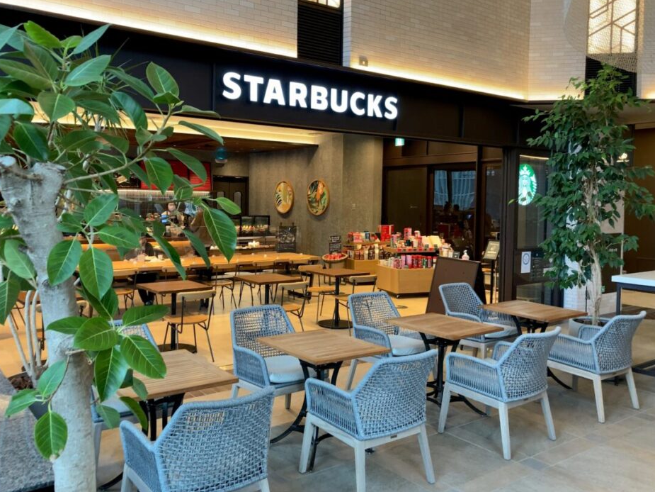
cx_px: 307
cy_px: 232
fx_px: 587
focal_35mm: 31
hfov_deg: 58.3
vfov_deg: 45.4
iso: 125
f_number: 1.8
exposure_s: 1/50
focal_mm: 3.99
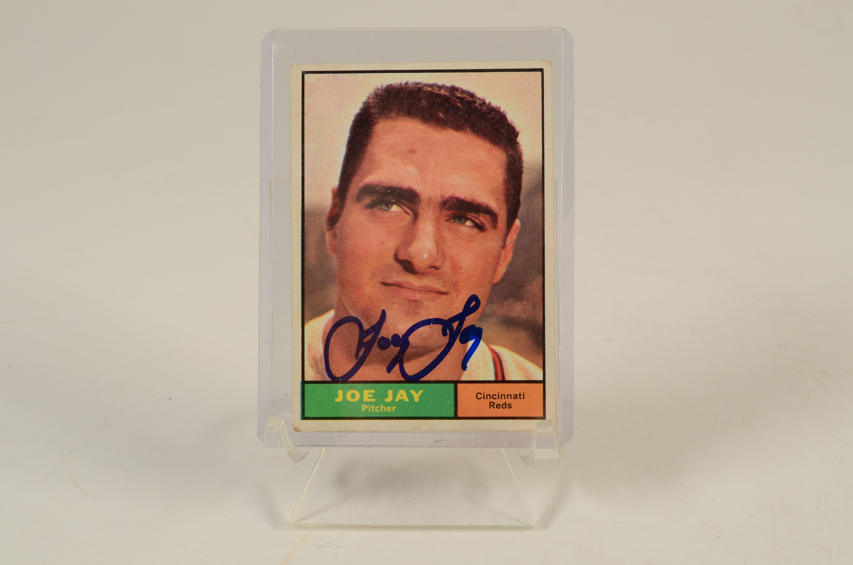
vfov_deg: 19.6
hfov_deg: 29.3
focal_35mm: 69
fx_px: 1632
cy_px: 282
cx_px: 426
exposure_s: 1/160
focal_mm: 46
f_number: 14
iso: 200
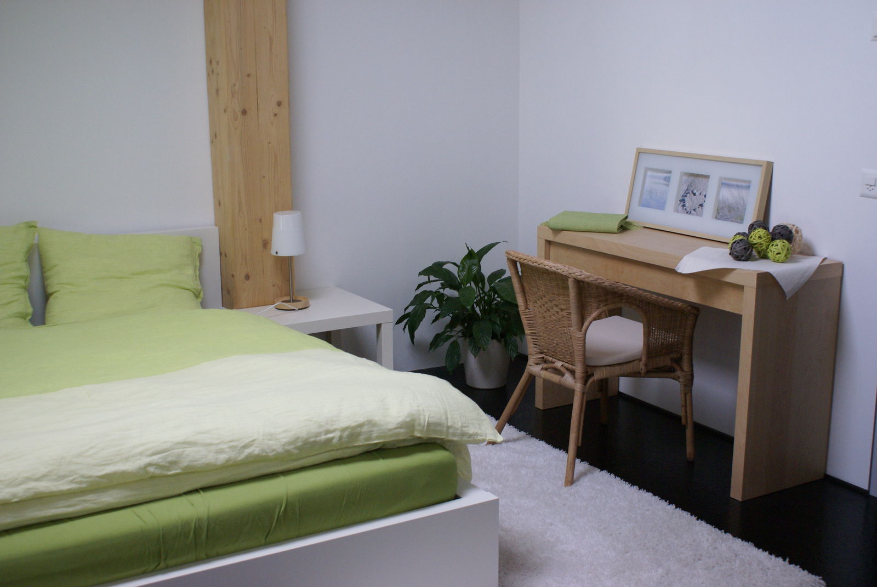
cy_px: 294
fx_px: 1024
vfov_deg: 32.0
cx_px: 438
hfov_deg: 46.3
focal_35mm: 42
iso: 400
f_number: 4.5
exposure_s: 1/40
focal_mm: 28
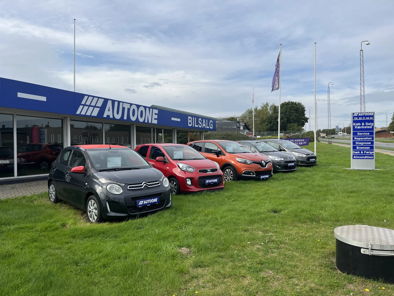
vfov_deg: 53.1
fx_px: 296
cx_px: 197
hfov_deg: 67.3
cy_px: 148
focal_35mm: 26
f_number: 1.6
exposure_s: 1/2309
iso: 50
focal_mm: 5.1
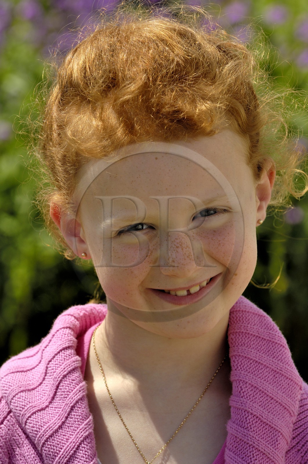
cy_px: 232
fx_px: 2606
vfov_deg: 10.2
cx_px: 154
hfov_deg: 6.8
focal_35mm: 202
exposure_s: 1/400
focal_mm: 135
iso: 100
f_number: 8
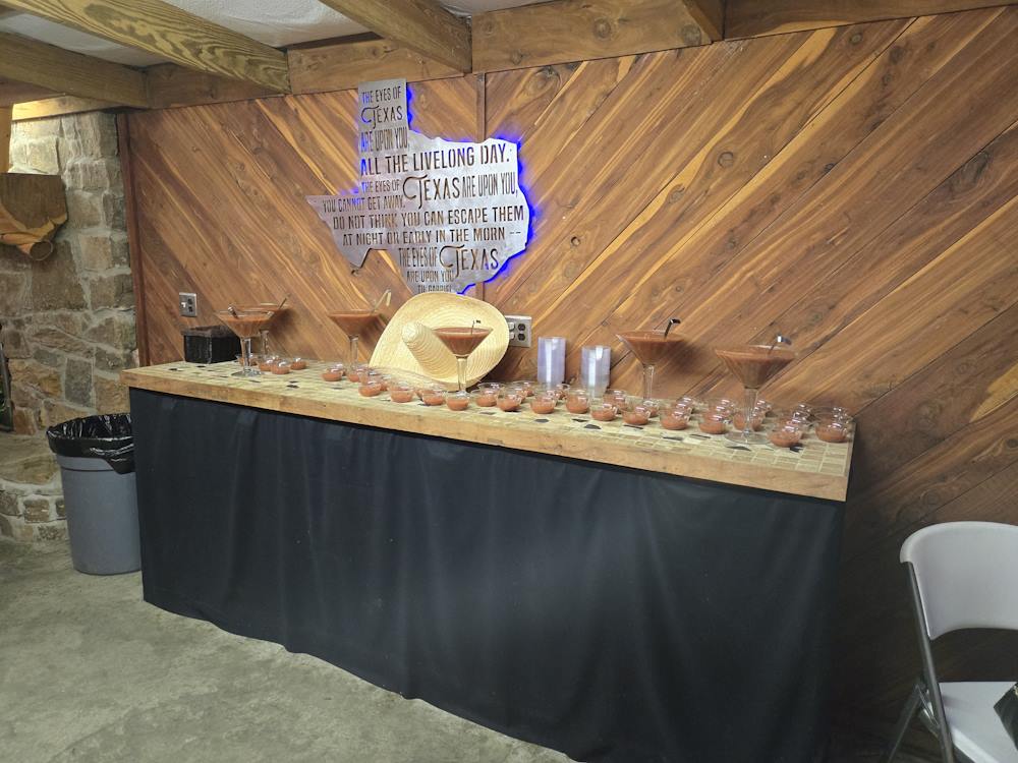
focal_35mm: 23
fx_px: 676
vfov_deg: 58.9
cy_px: 382
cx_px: 509
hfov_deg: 73.9
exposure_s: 1/120
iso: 800
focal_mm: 5.4
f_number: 1.8
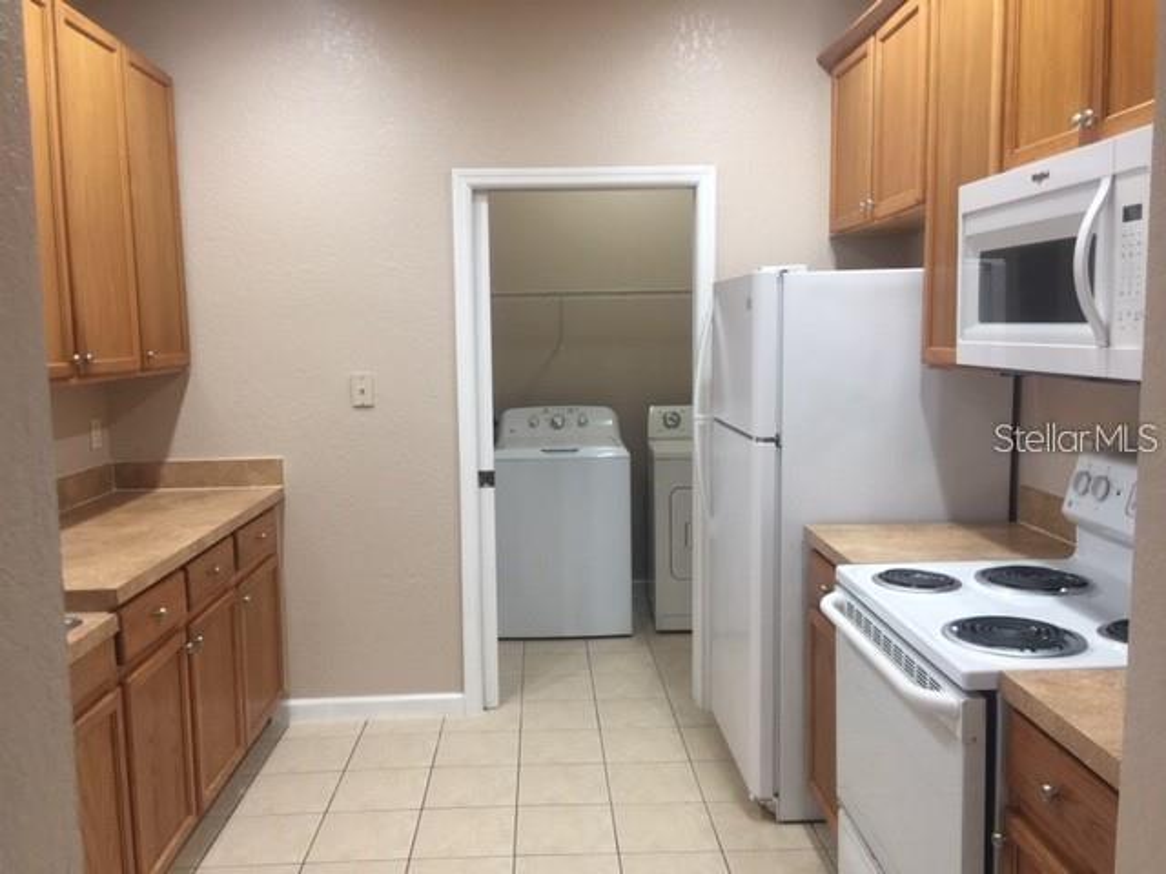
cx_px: 583
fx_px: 977
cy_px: 437
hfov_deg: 61.7
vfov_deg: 48.2
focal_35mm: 29
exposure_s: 1/15
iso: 40
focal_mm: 4.15
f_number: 2.2
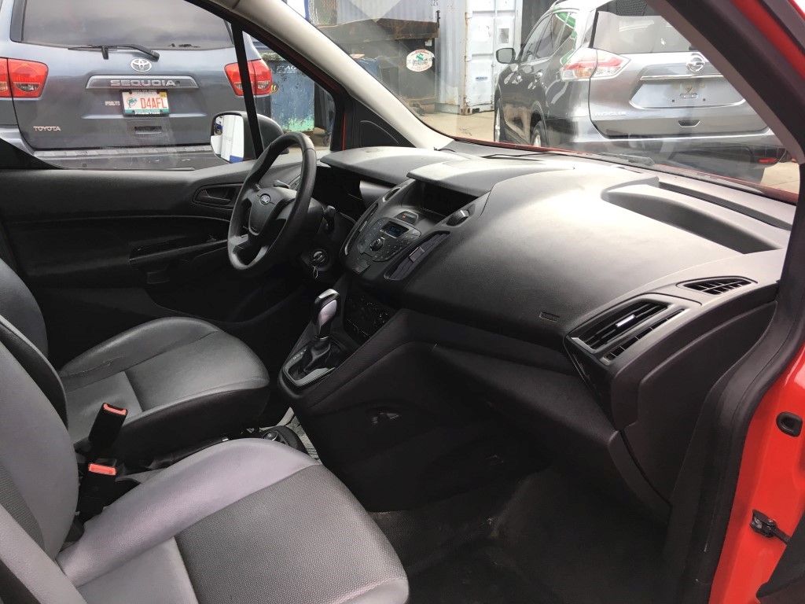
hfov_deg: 61.7
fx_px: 674
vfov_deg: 48.2
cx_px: 402
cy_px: 302
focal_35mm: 29
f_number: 2.2
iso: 25
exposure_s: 1/40
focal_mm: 4.15
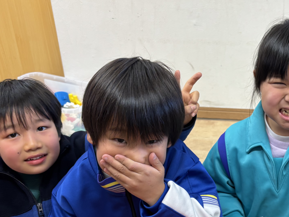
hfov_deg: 35.8
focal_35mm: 52
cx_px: 223
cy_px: 144
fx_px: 434
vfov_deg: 27.9
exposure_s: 1/100
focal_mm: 5.96
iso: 125
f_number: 1.6
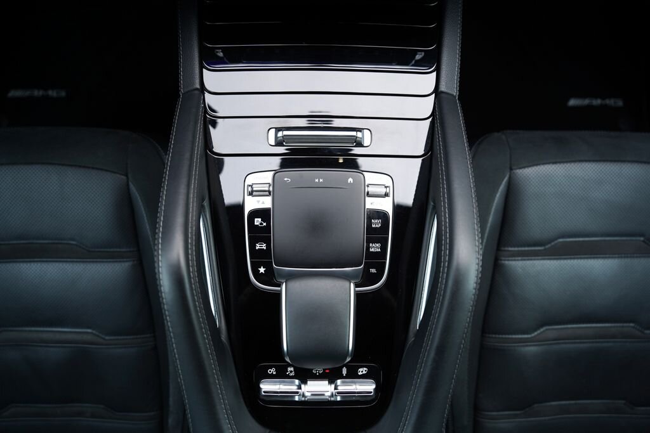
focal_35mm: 24
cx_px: 325
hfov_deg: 73.7
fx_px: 433
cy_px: 216
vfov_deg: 53.1
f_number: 2.8
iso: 160
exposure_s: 1/30
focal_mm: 24
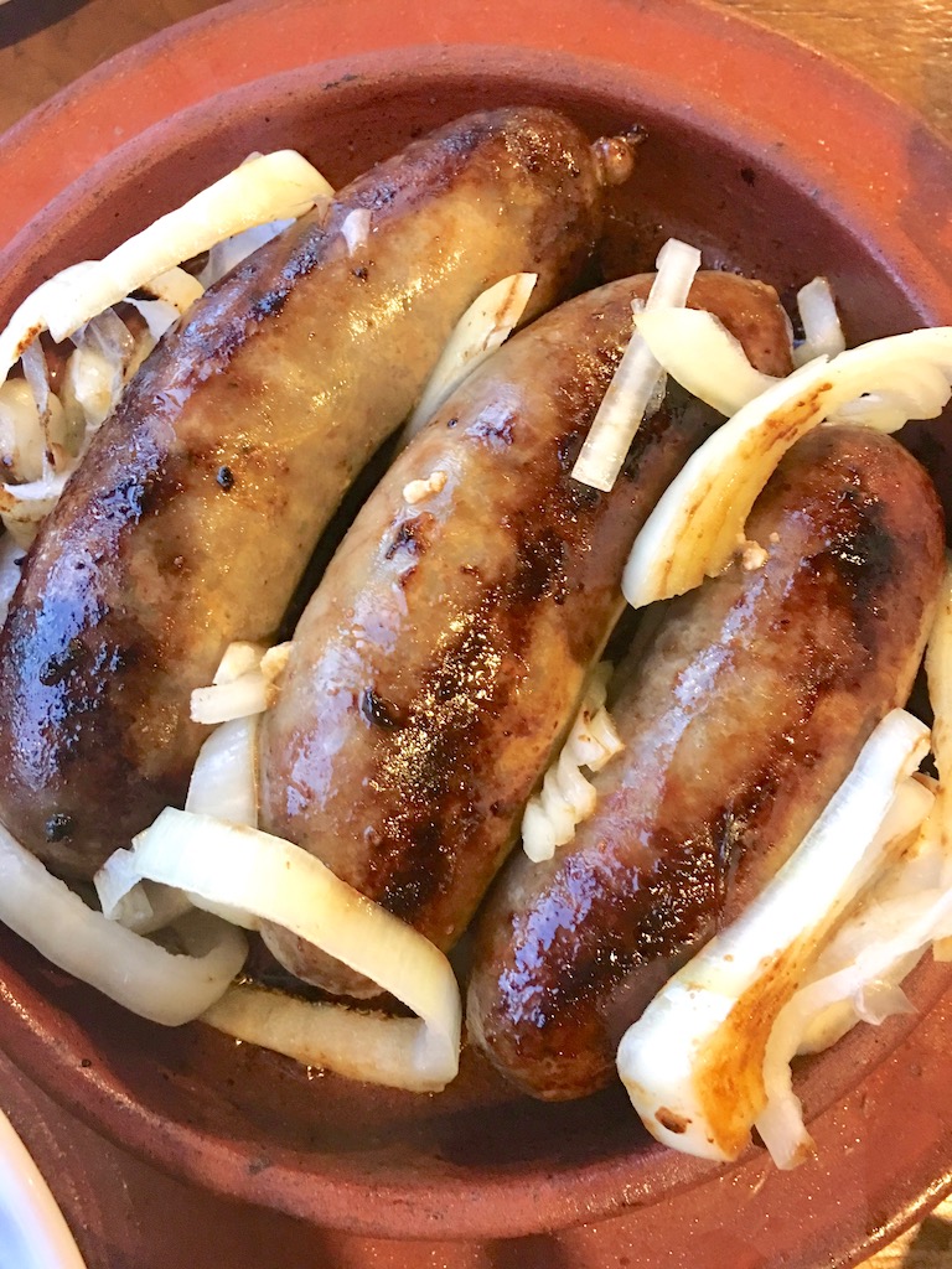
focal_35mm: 29
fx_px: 1063
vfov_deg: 61.7
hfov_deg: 48.2
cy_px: 634
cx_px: 476
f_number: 2.2
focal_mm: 4.15
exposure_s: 1/8
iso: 100
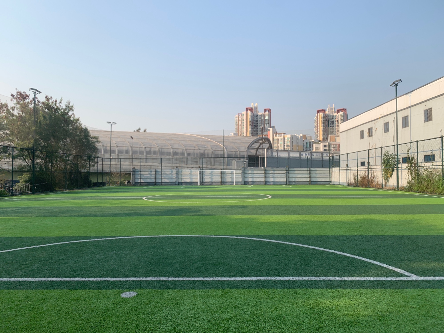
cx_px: 222
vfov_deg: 53.1
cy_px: 166
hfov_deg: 67.3
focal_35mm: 26
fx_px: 333
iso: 25
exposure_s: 1/1661
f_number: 1.8
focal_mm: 4.25
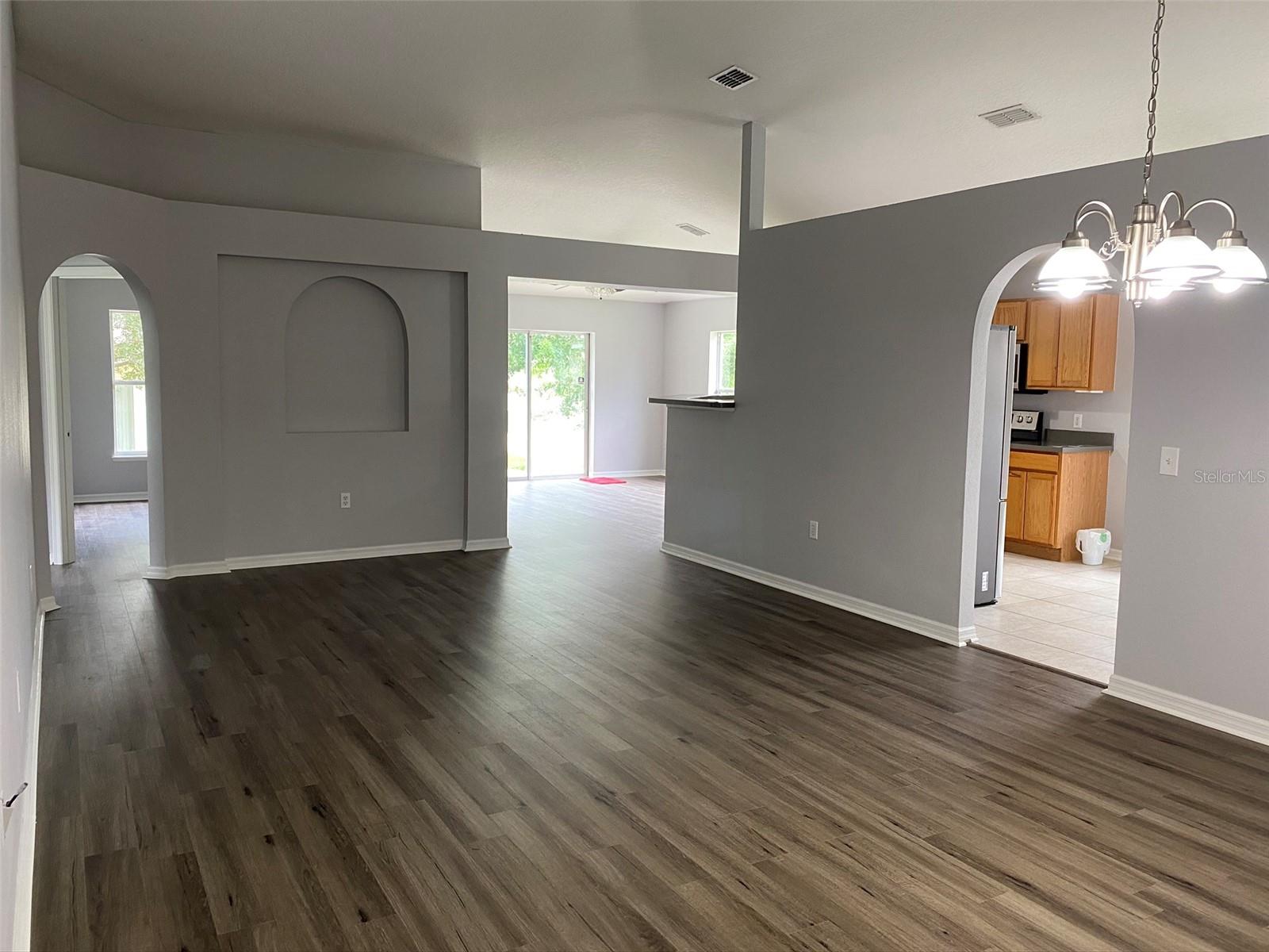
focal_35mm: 26
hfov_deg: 67.3
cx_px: 634
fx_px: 953
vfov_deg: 53.1
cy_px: 476
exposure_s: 1/60
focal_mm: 4.25
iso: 125
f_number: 1.8
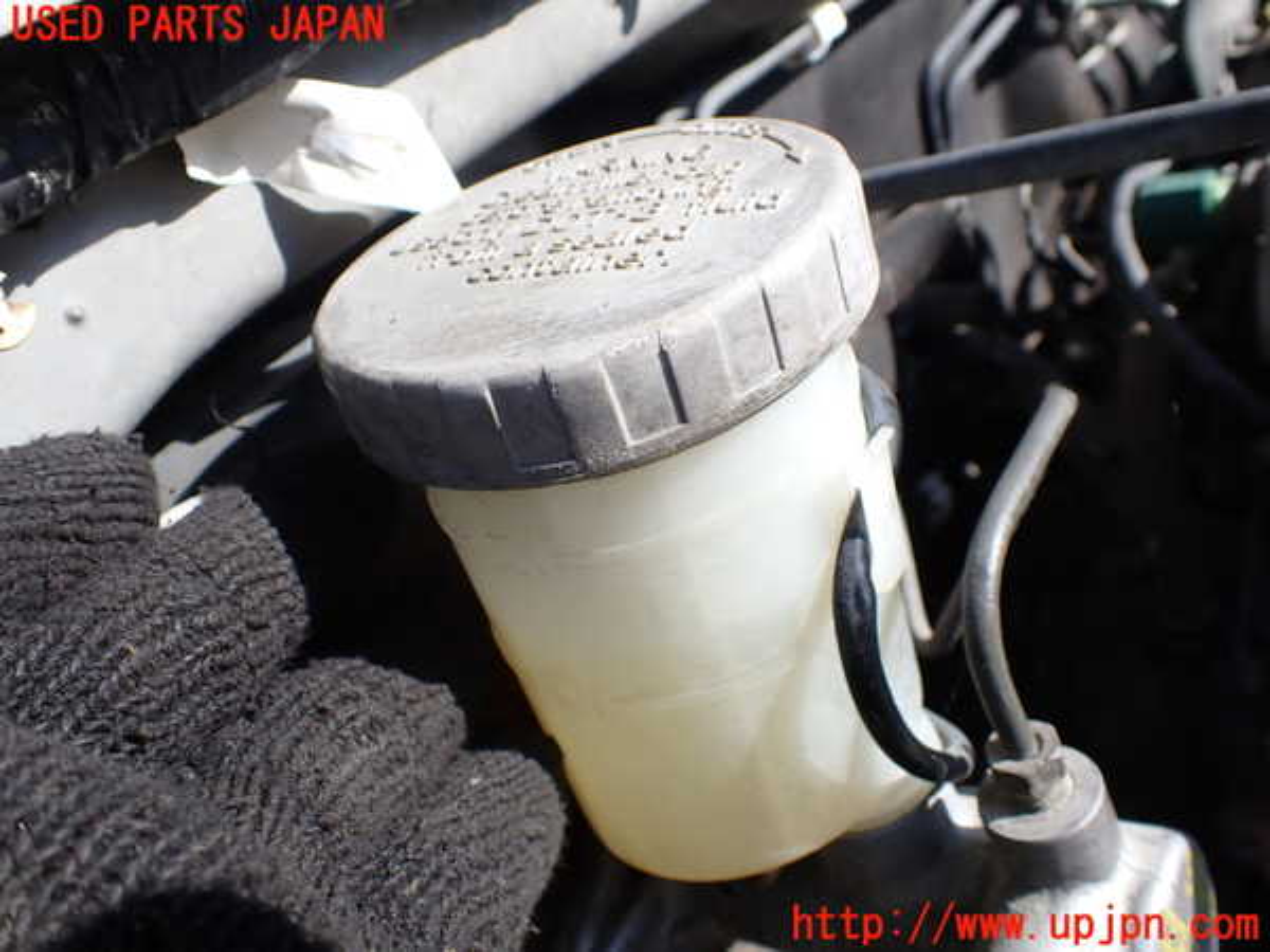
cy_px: 476
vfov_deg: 46.8
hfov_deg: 60.0
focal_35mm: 30
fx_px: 1101
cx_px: 635
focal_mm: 5.4
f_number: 3.2
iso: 100
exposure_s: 1/500
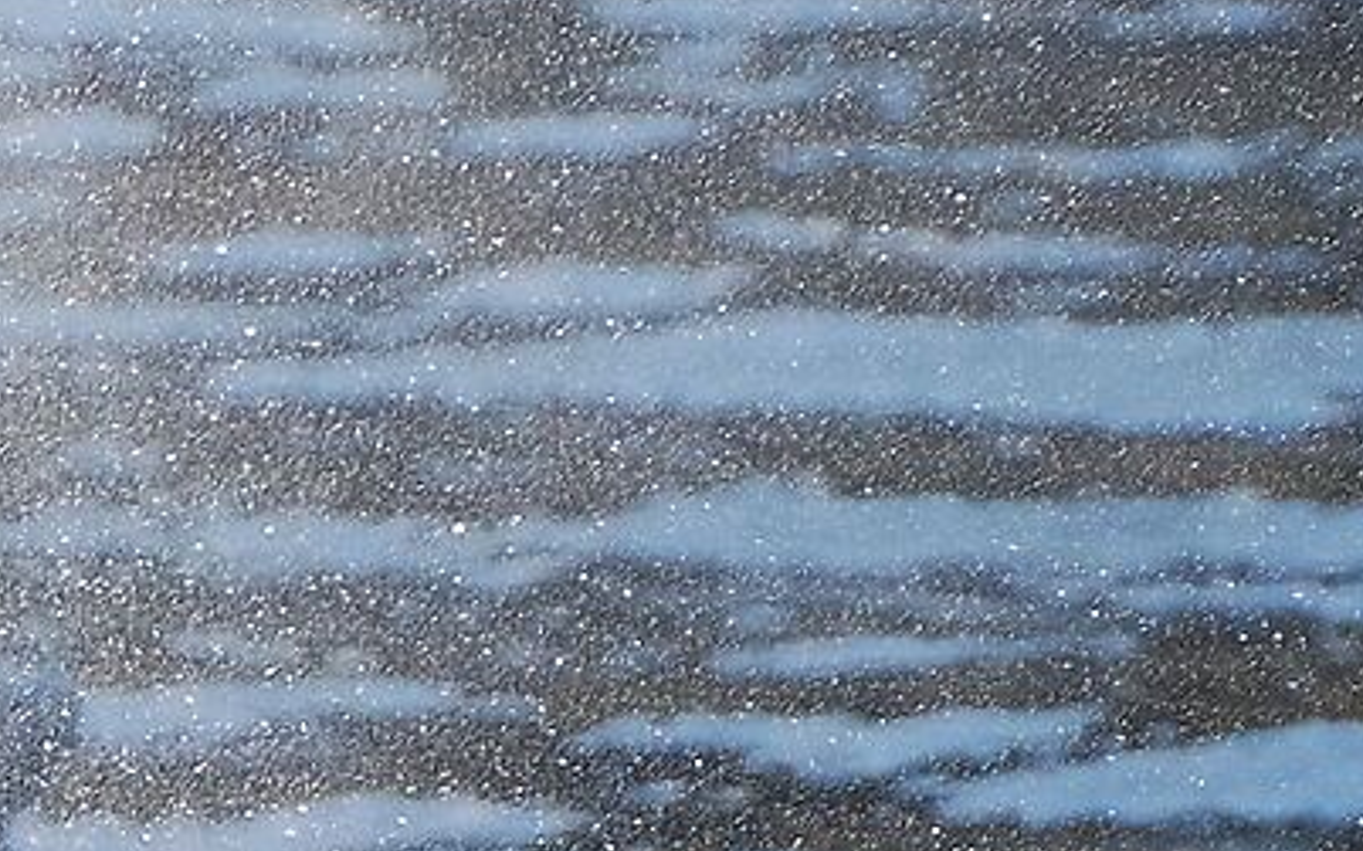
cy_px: 1315
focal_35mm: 2272
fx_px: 84373
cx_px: -342
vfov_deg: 0.6
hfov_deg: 0.9
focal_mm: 248.9
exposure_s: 1/900
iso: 800
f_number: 8
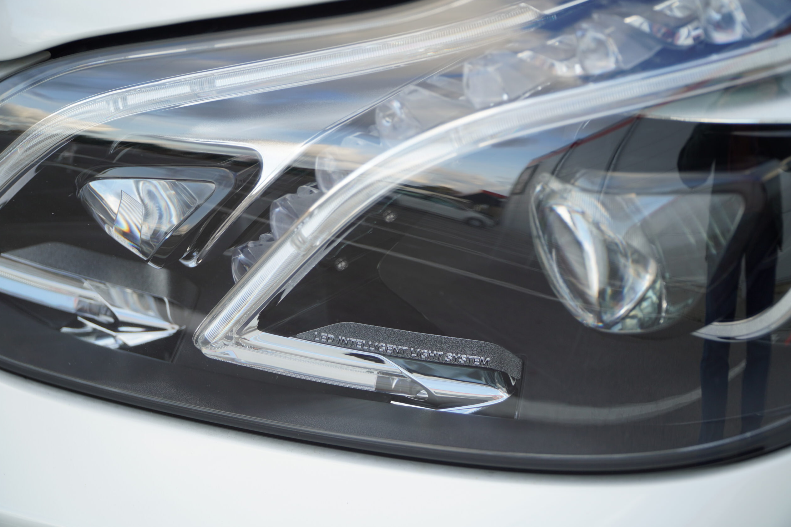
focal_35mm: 84
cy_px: 265
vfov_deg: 16.4
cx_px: 391
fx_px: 1835
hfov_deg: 24.3
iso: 125
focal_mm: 55
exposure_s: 1/100
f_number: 4
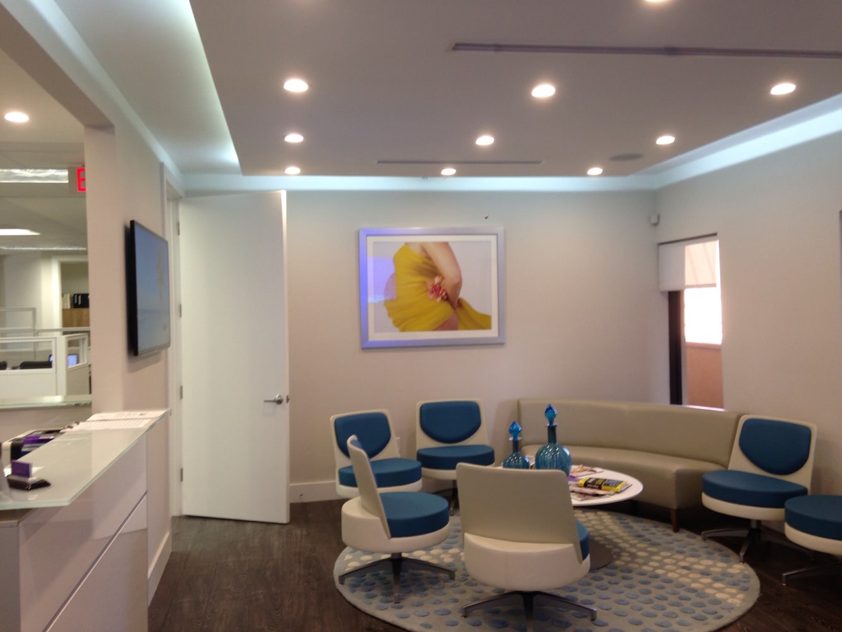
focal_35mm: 33
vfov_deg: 43.0
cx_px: 421
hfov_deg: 55.3
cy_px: 316
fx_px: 803
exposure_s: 1/31
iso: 50
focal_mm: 4.13
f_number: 2.4
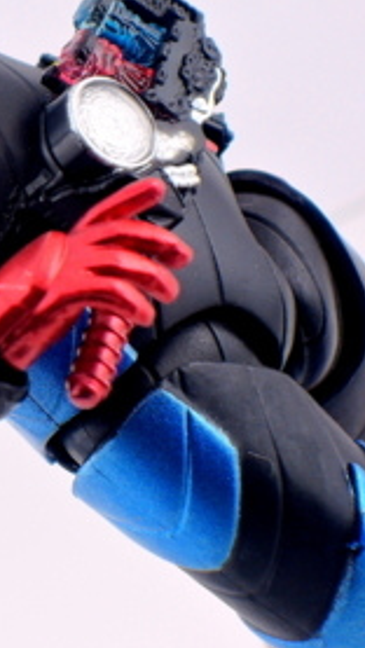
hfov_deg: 4.3
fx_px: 4865
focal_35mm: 283
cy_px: 171
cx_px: -131
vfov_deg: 7.6
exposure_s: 1/60
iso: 80
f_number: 5.6
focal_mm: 25.5
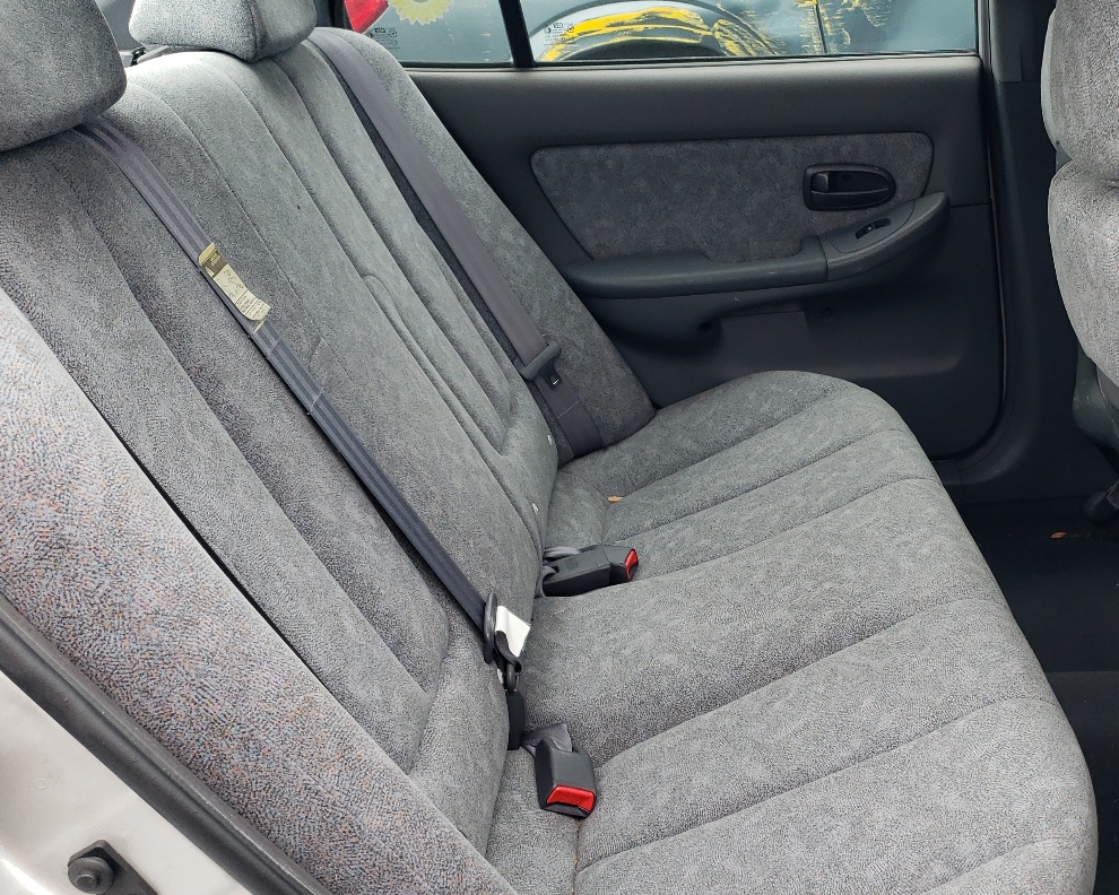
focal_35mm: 41
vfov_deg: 36.3
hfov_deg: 44.3
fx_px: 1358
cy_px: 542
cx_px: 728
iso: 50
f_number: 1.5
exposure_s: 1/233
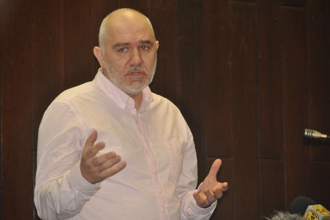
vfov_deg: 4.6
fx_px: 2747
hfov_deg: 6.9
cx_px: 165
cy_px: 110
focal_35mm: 300
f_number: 5.6
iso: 800
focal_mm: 200
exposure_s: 1/60
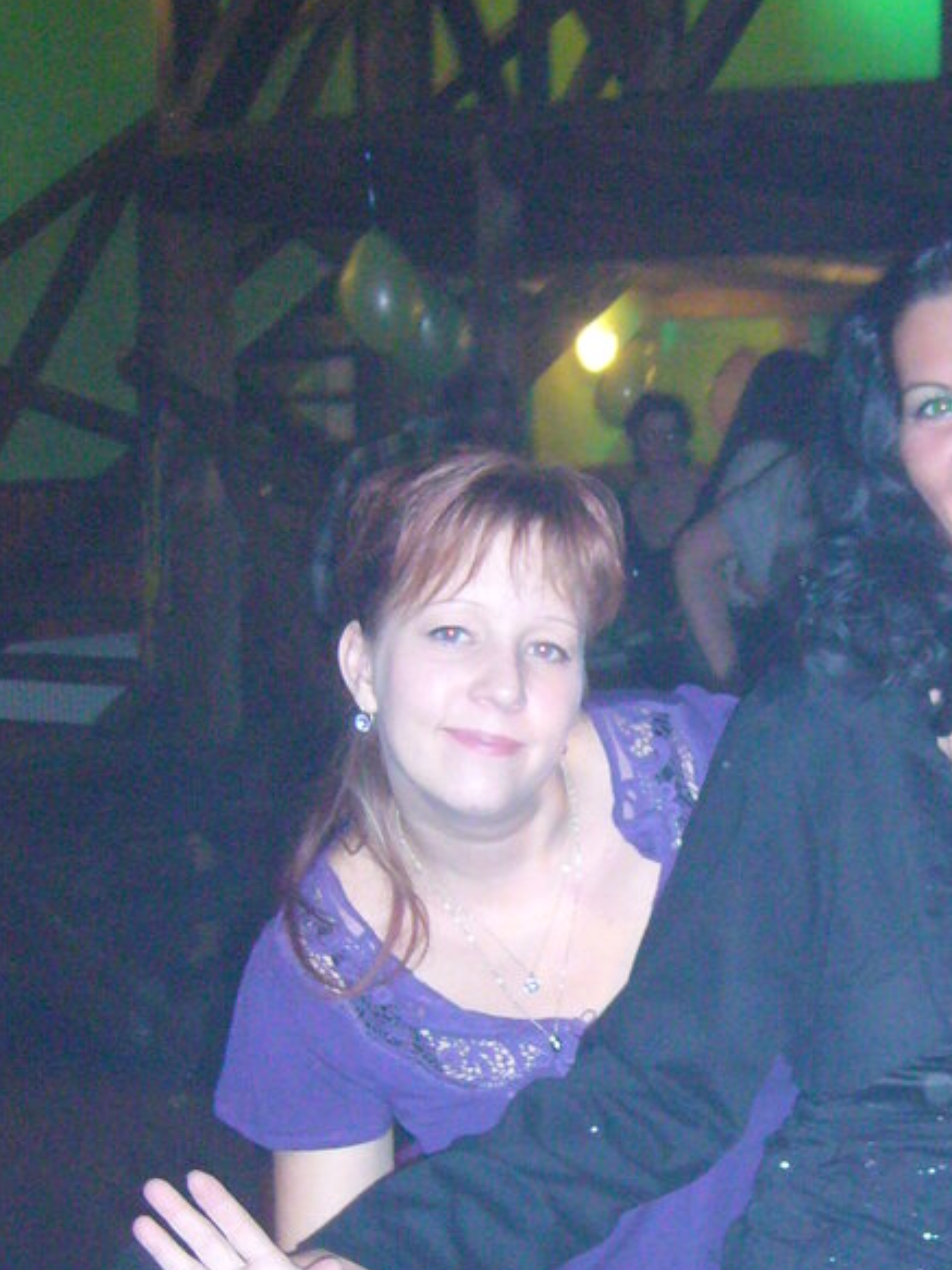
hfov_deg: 20.2
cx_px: 765
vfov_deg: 26.9
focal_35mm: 72
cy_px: 828
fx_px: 2641
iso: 400
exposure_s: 1/30
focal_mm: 5.8
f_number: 2.8
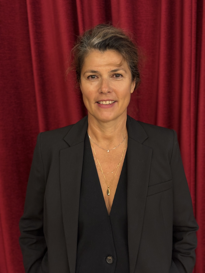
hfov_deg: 28.0
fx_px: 411
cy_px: 136
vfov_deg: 36.8
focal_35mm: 52
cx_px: 102
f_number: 1.6
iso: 160
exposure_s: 1/33
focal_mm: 5.96
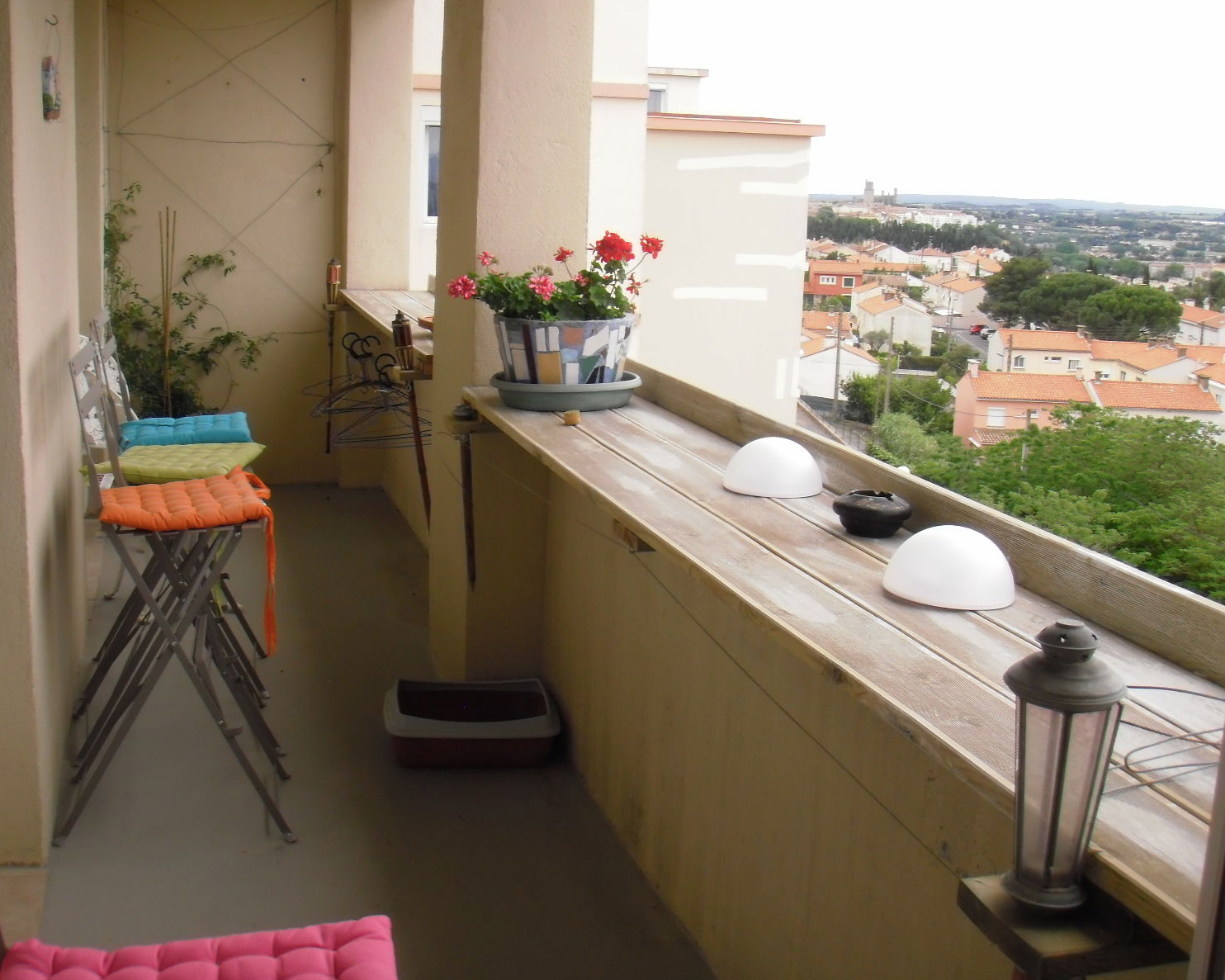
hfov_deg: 45.8
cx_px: 582
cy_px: 486
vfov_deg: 37.3
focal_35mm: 40
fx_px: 1450
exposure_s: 1/125
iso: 100
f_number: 6.6
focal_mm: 6.7
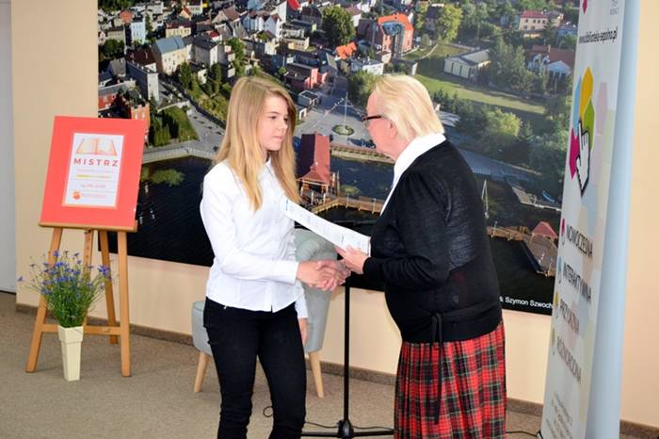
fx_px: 1098
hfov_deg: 33.4
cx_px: 330
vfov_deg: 22.6
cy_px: 220
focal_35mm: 60
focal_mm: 40
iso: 1250
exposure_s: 1/60
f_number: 5.3
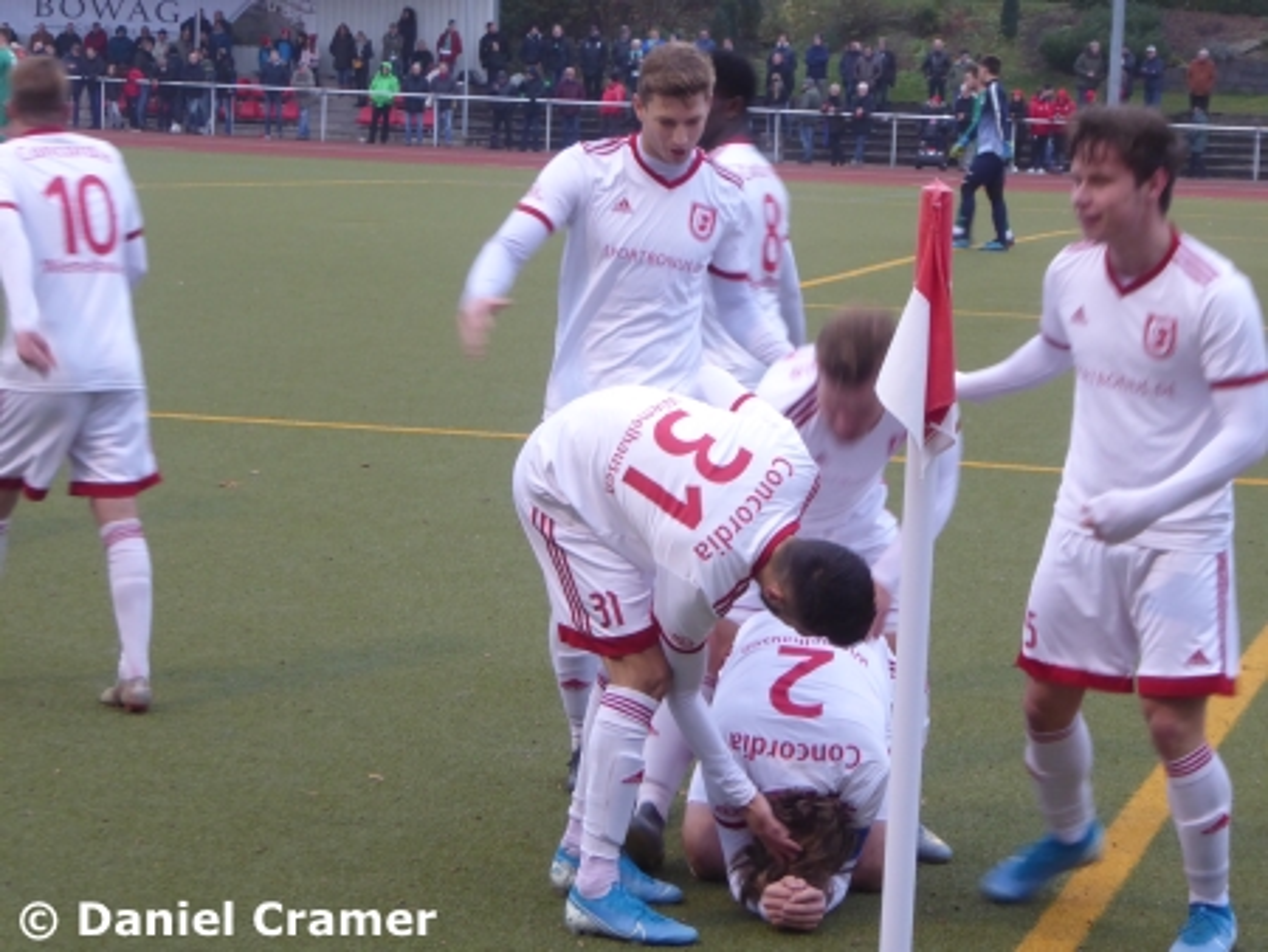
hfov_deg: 17.1
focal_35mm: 115
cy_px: 476
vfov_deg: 12.9
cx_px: 634
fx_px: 4215
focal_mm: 20.6
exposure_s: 1/40
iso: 400
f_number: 5.1
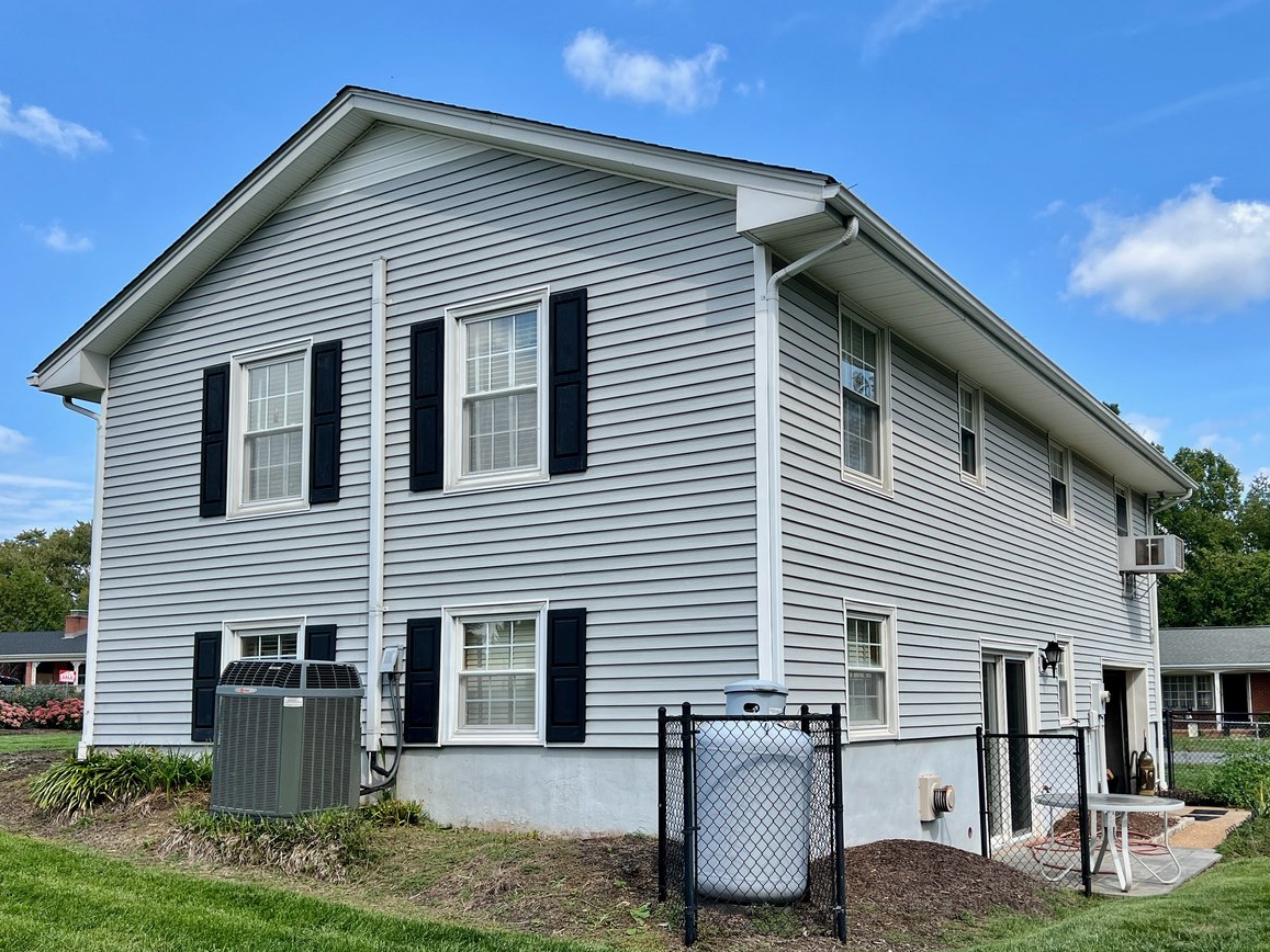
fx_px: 1248
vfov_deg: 41.6
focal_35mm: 34
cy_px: 575
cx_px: 670
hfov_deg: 53.9
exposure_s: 1/2695
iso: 50
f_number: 1.5
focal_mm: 5.7
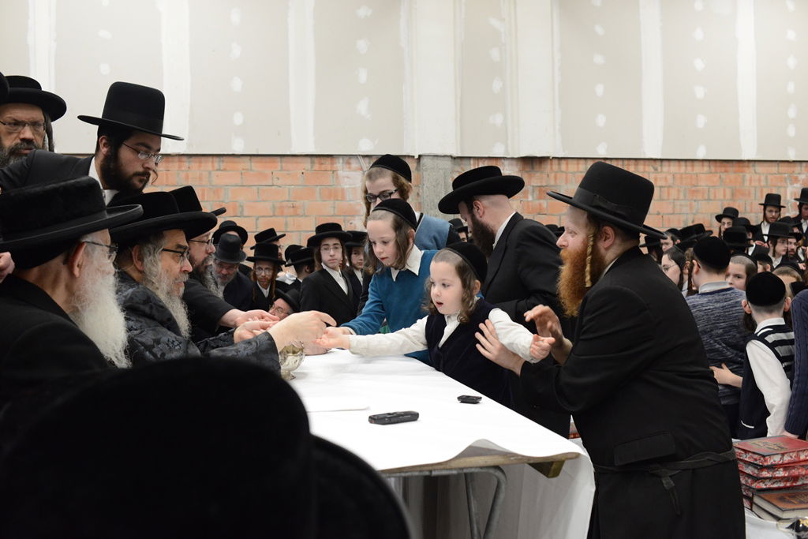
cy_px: 270
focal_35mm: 35
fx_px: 786
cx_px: 404
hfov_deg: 54.4
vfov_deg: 37.9
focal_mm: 35
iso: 2500
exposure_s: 1/160
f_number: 6.3
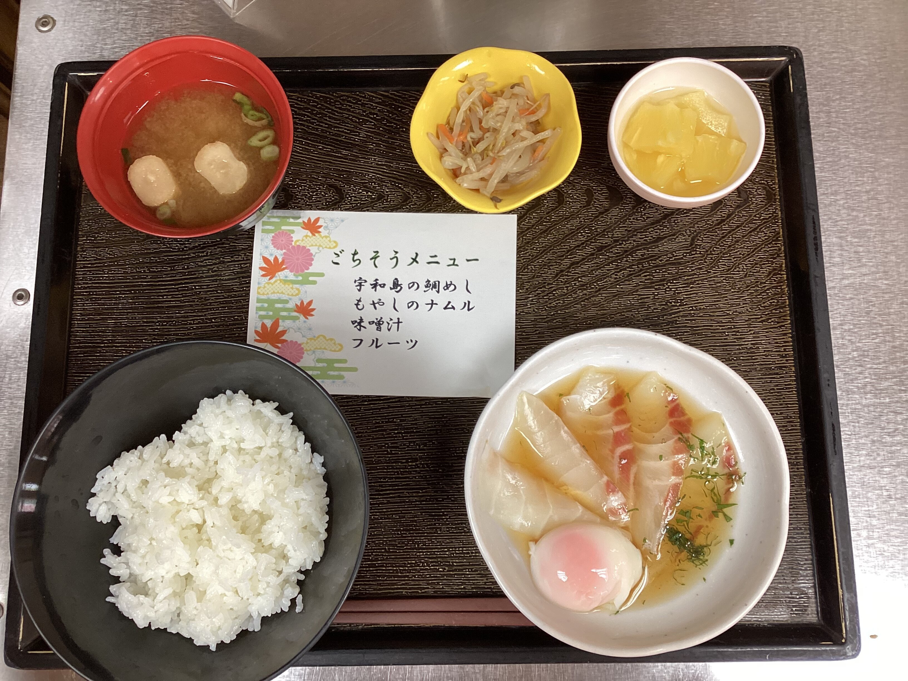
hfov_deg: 58.4
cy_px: 340
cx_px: 454
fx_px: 813
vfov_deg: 45.4
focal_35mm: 31
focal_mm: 3.3
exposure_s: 1/50
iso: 100
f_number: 2.4
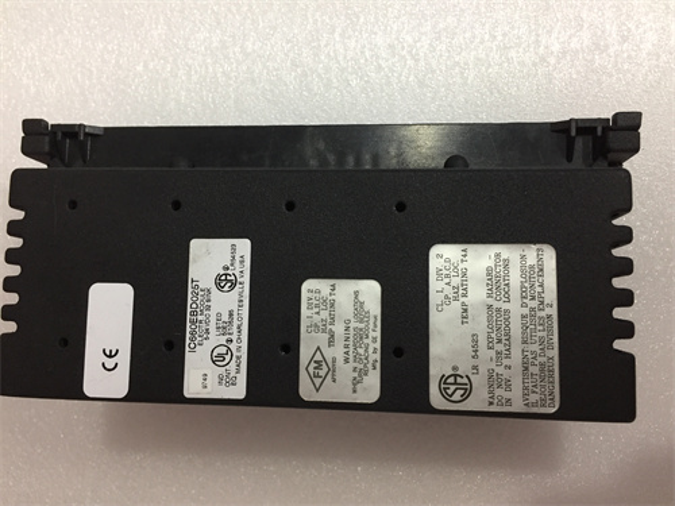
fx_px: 565
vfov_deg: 48.2
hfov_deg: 61.7
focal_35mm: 29
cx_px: 338
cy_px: 253
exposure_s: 1/33
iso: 160
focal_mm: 4.15
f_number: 2.2
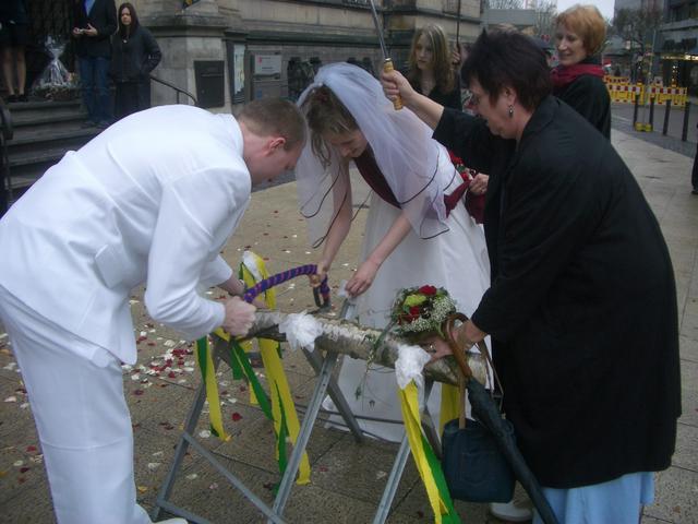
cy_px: 262
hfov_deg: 52.6
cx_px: 349
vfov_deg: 40.7
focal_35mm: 35
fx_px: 706
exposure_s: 1/160
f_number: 2.6
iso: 50
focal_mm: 5.8
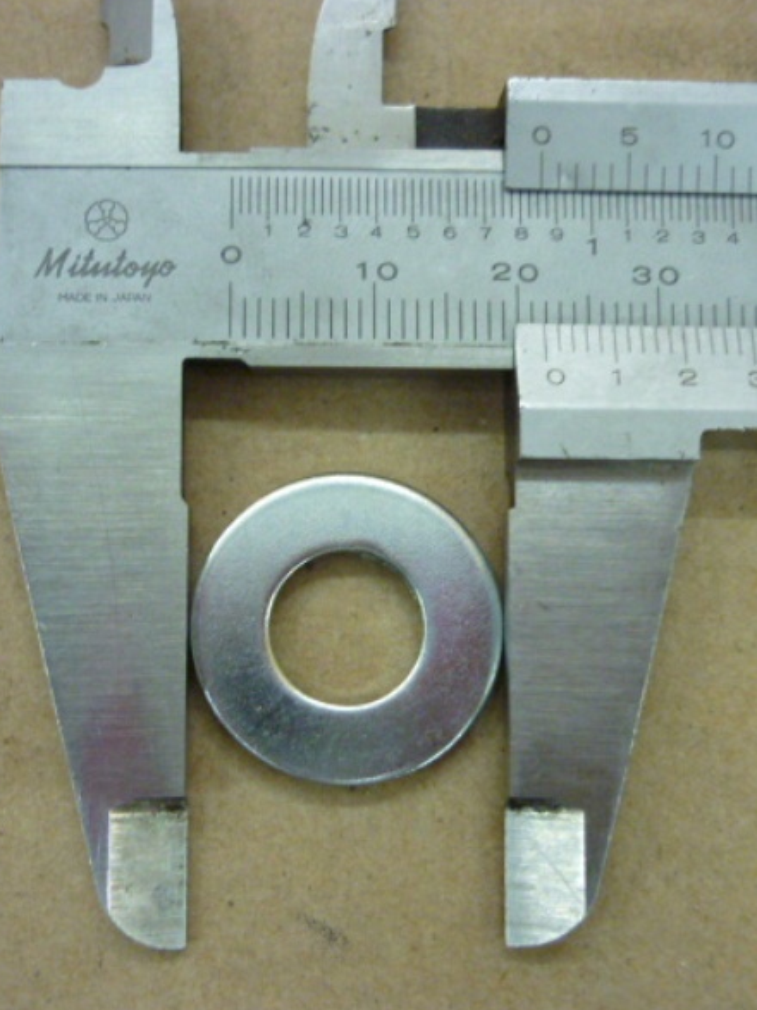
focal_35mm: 45
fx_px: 1313
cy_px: 511
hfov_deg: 32.1
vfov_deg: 42.1
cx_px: 330
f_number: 2.8
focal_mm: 5.5
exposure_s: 1/15
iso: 400
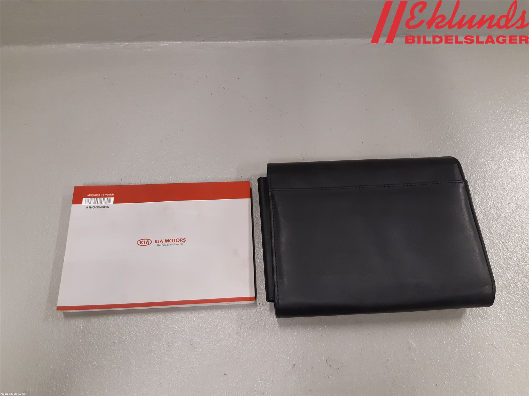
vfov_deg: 53.1
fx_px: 397
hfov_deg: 67.3
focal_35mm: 26
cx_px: 264
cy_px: 198
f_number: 1.7
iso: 125
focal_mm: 3.93
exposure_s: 1/50
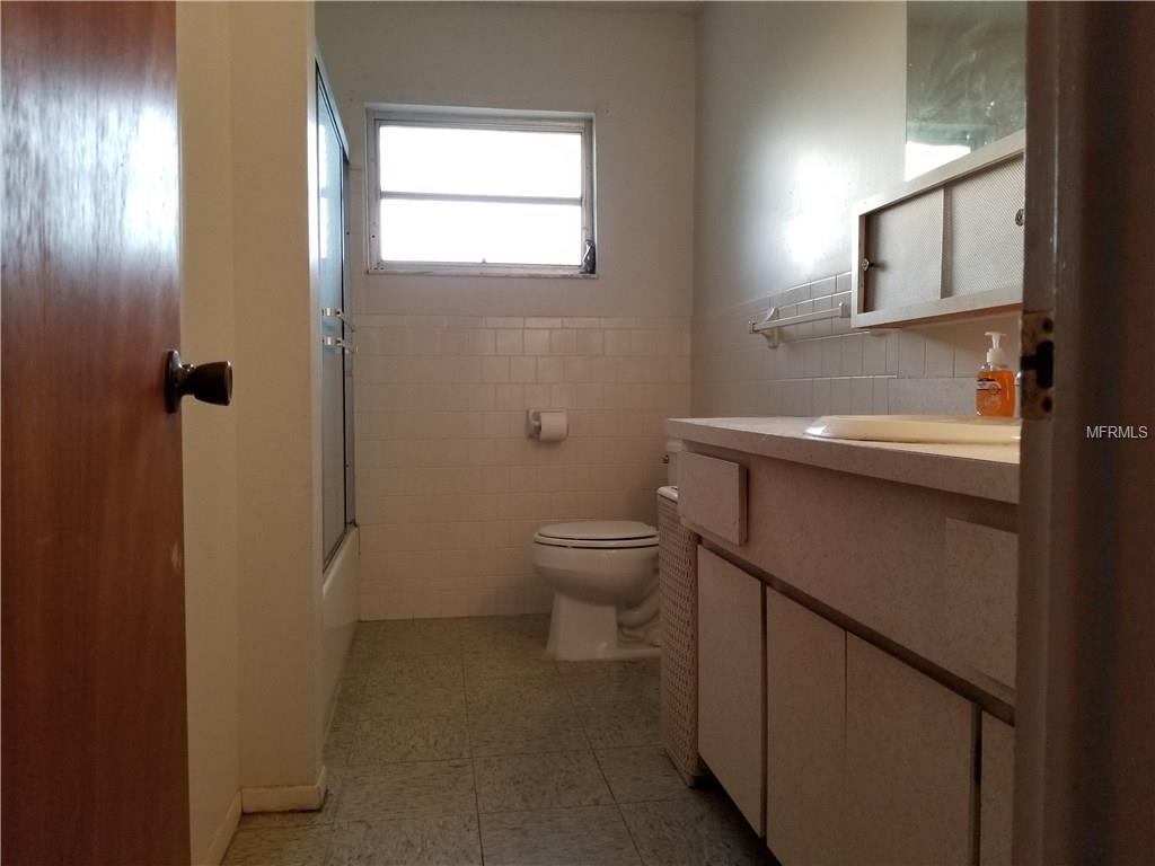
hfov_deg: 67.3
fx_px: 868
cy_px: 433
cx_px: 578
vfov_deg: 53.1
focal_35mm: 26
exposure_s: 1/60
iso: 200
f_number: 1.7
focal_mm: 4.25
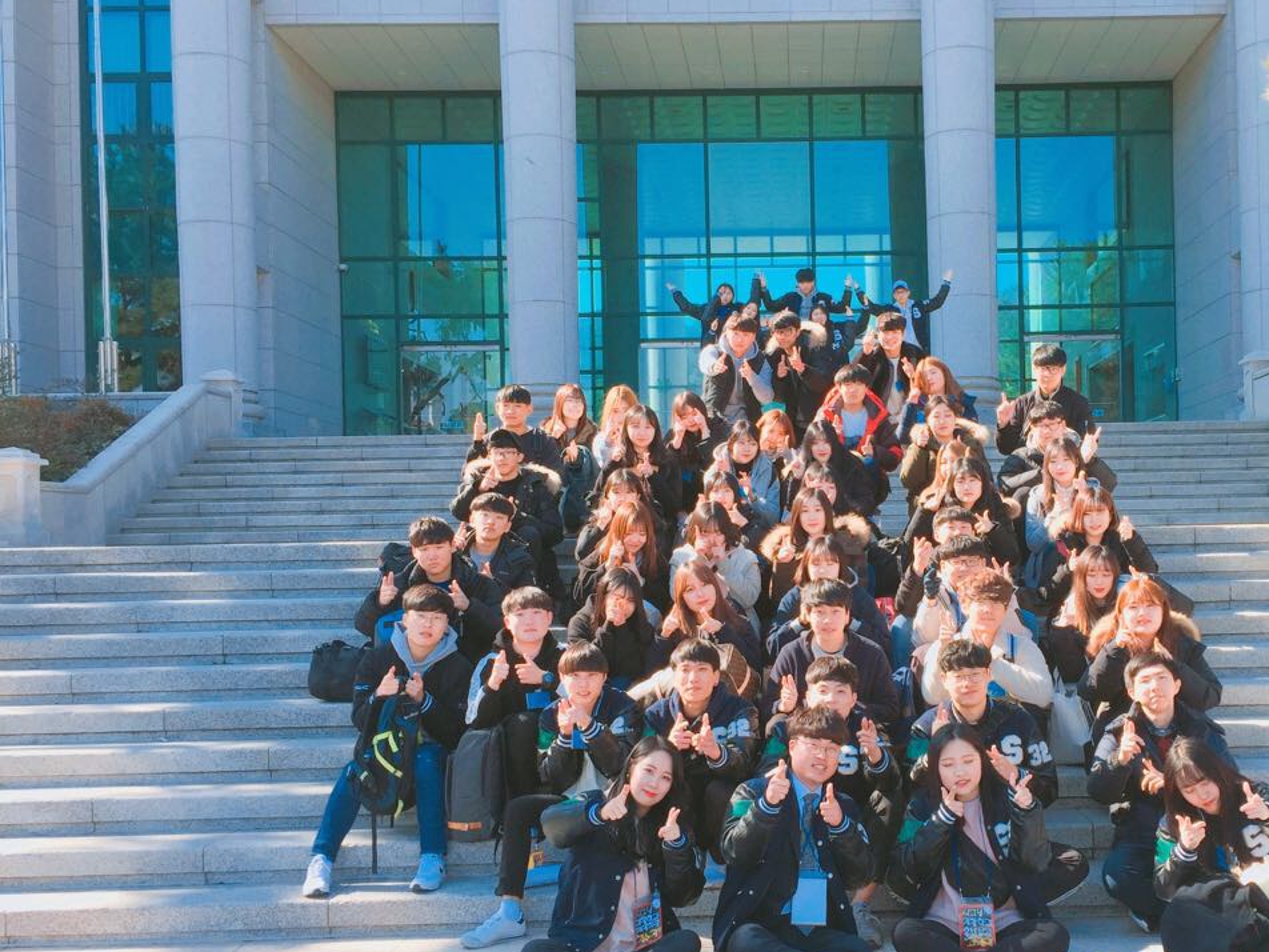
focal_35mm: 39
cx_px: 832
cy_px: 544
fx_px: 1430
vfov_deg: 36.7
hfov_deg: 47.2
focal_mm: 4.15
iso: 32
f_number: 2.2
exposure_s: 1/520
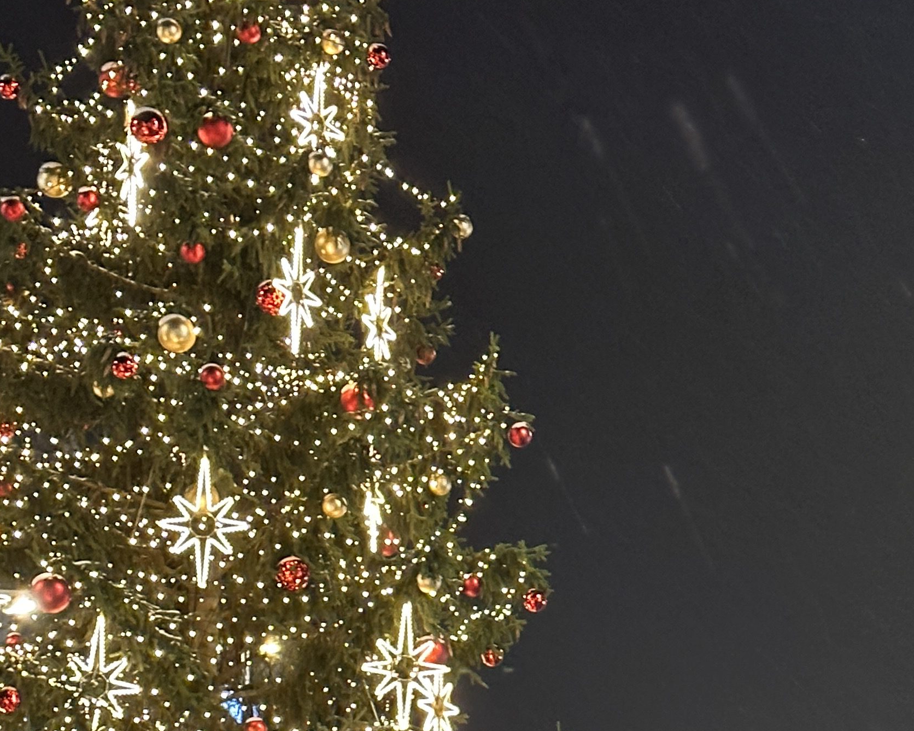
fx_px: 3056
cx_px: 815
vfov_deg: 13.5
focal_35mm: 113
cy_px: 649
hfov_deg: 16.8
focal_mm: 6.86
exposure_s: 1/25
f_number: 1.78
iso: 400
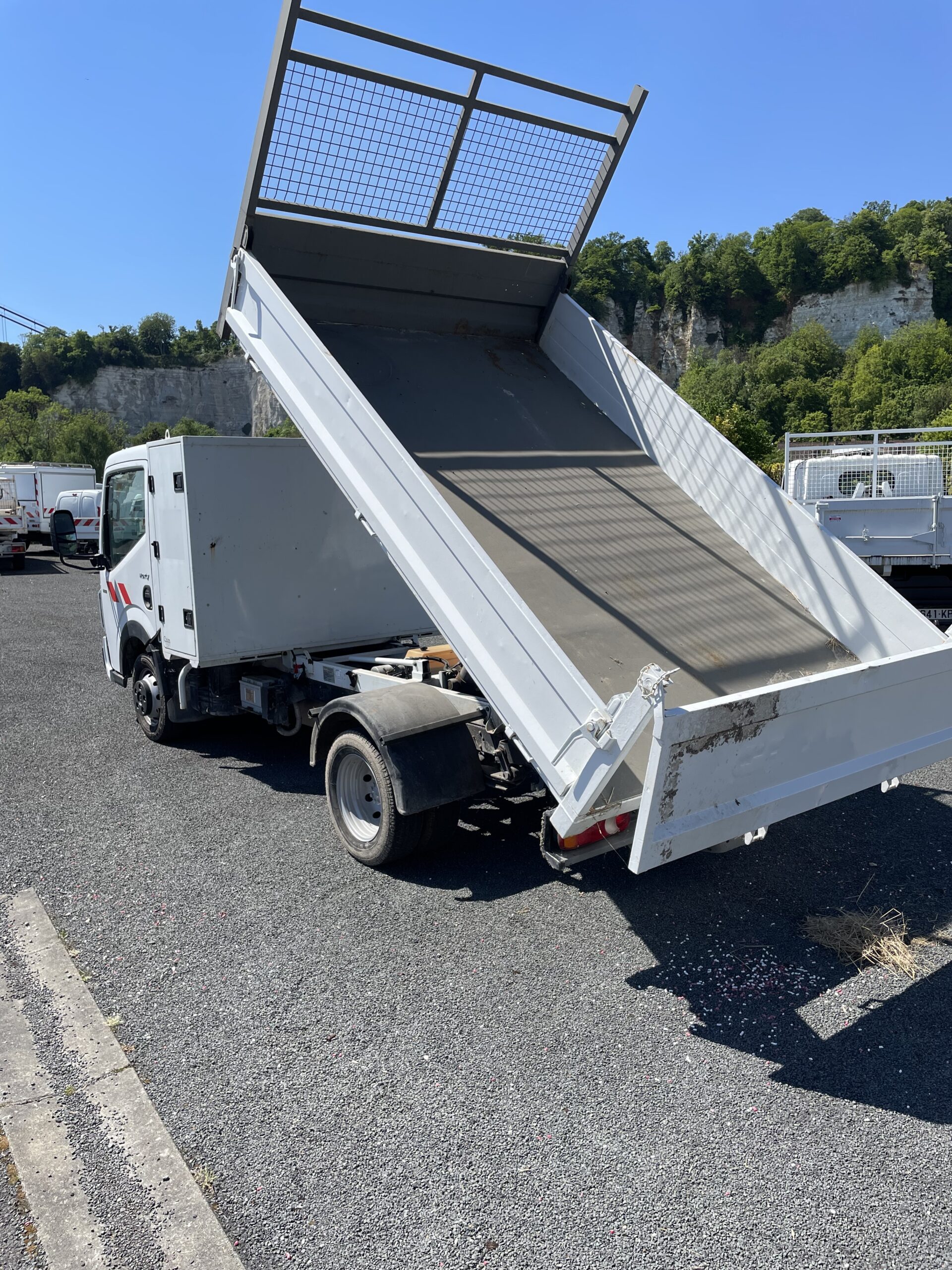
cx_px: 476
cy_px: 635
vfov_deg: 67.3
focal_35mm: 26
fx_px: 953
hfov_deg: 53.1
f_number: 1.6
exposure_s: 1/3125
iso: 32
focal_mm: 4.2
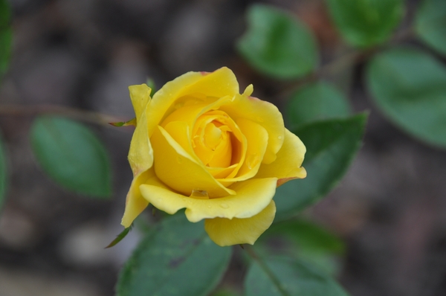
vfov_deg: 4.6
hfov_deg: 6.9
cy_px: 148
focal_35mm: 300
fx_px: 3711
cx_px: 223
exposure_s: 1/125
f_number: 8
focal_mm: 200
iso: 250
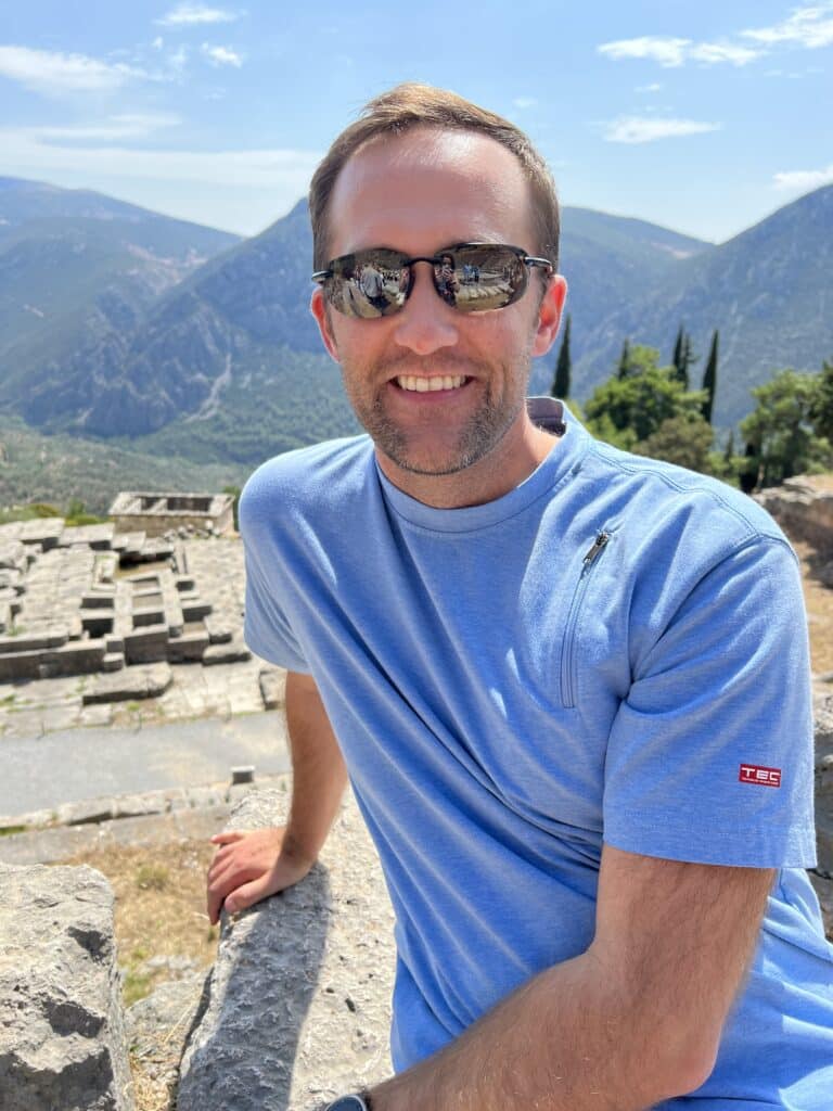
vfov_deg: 67.3
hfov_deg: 53.1
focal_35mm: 26
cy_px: 556
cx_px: 416
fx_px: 834
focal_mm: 5.7
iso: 50
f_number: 1.5
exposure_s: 1/2165
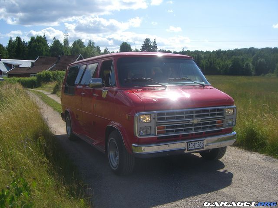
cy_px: 104
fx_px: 305
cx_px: 139
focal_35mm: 38
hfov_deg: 49.0
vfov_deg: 37.7
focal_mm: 6.2
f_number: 4.3
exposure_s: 1/800
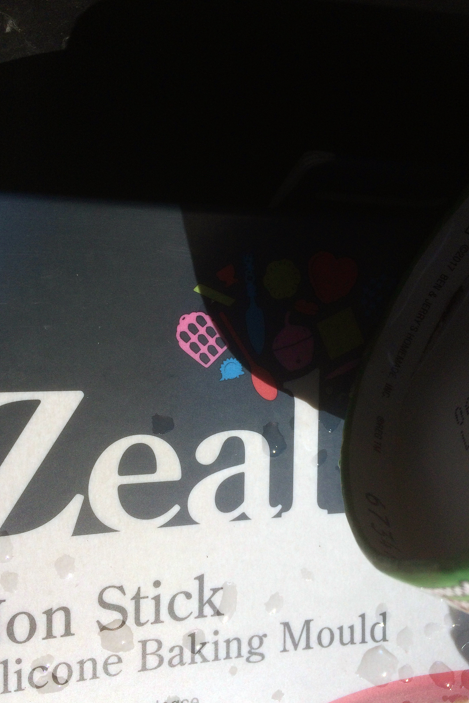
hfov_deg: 42.3
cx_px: 209
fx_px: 606
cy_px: 343
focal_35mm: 31
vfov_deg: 60.3
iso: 32
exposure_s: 1/8264
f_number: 2.2
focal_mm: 4.15
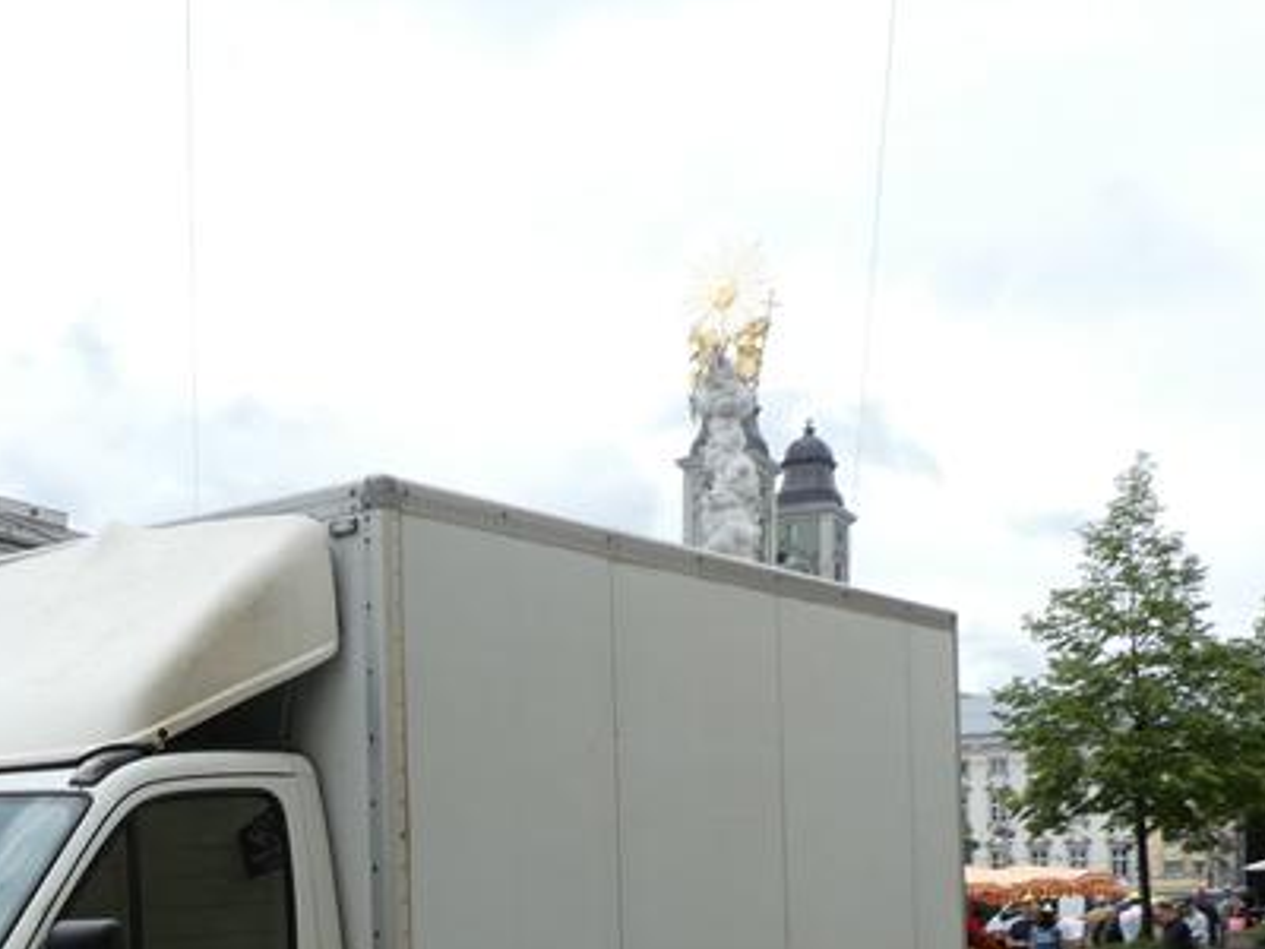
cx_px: 430
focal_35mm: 48
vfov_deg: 28.6
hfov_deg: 39.2
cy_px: 917
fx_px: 1754
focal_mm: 4.3
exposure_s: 1/500
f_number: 3.3
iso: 80
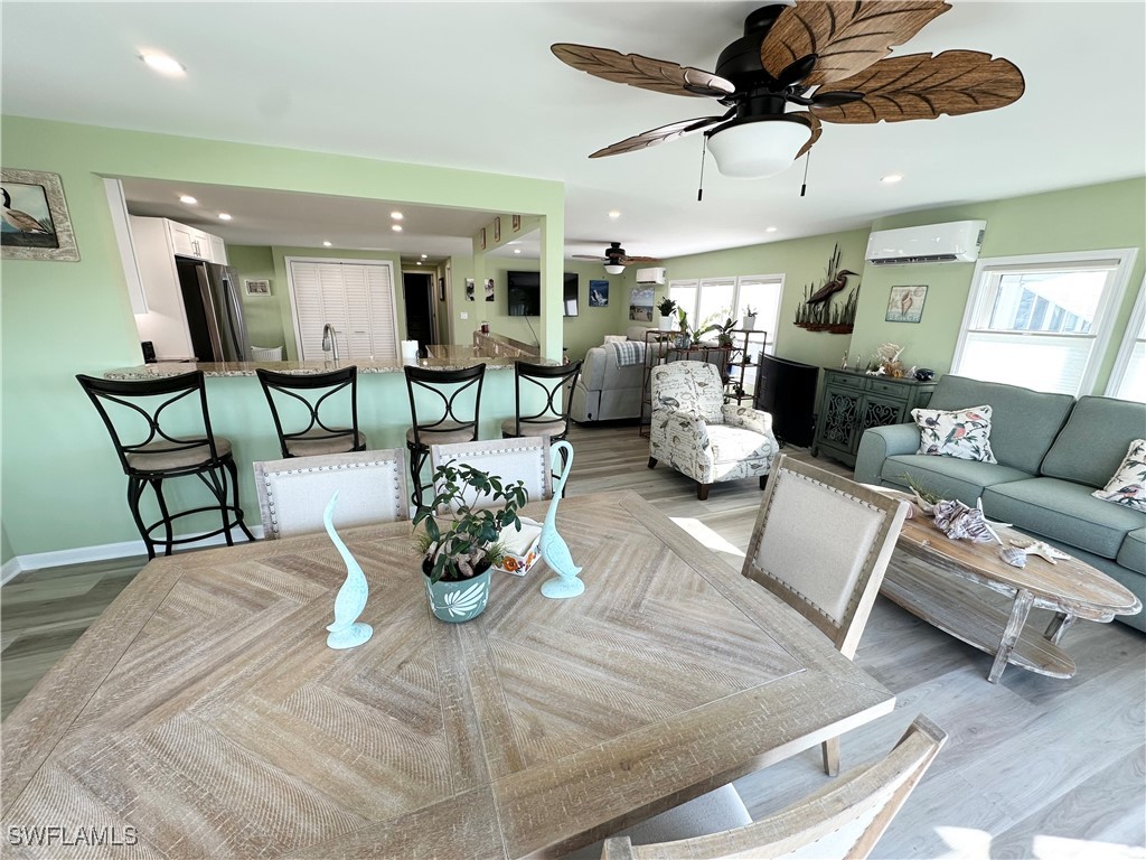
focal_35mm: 14
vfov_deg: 85.7
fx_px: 463
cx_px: 573
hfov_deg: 102.1
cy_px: 430
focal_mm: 2.22
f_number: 2.2
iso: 80
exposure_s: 1/120
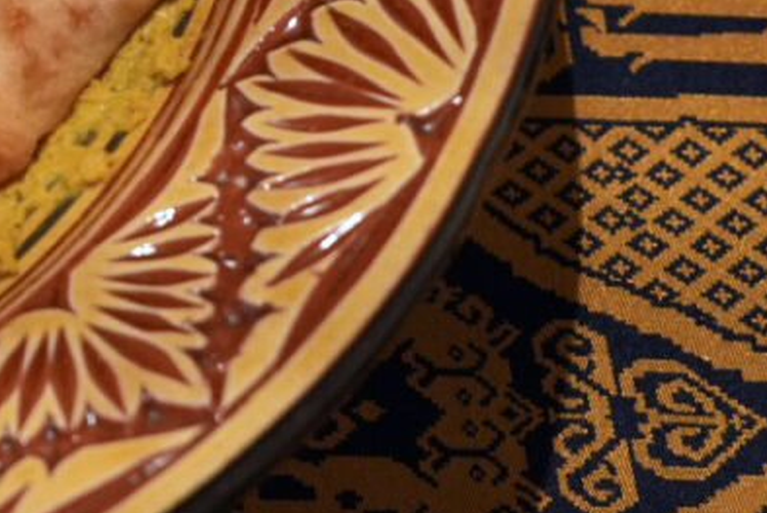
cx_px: -724
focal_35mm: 133
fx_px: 2837
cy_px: -190
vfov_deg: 10.1
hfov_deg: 13.4
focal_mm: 34
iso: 4000
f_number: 5
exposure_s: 1/40
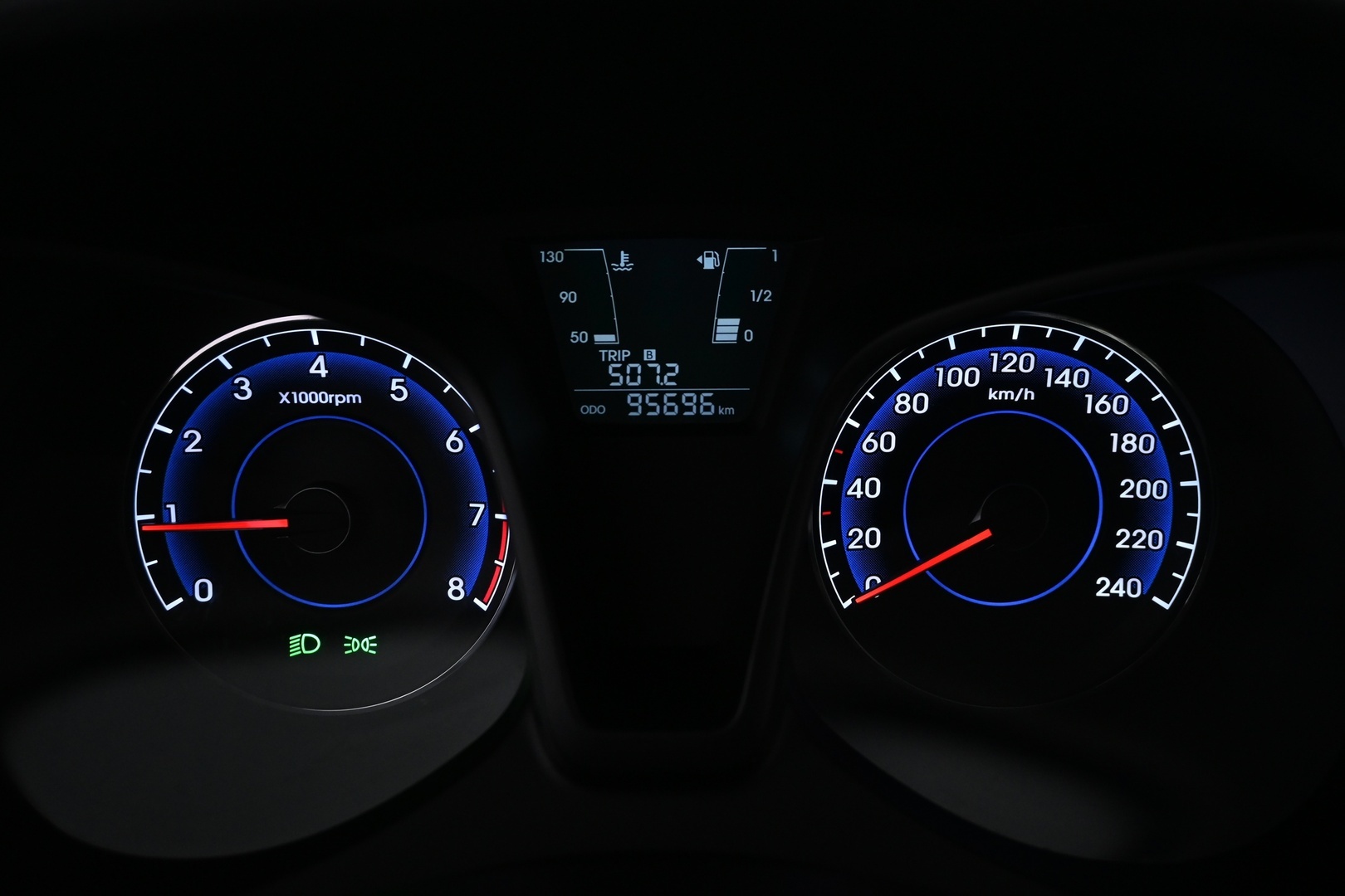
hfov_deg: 56.1
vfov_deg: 39.1
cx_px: 672
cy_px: 448
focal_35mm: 34
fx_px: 1261
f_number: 4
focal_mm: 22.5
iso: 1600
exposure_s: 1/30
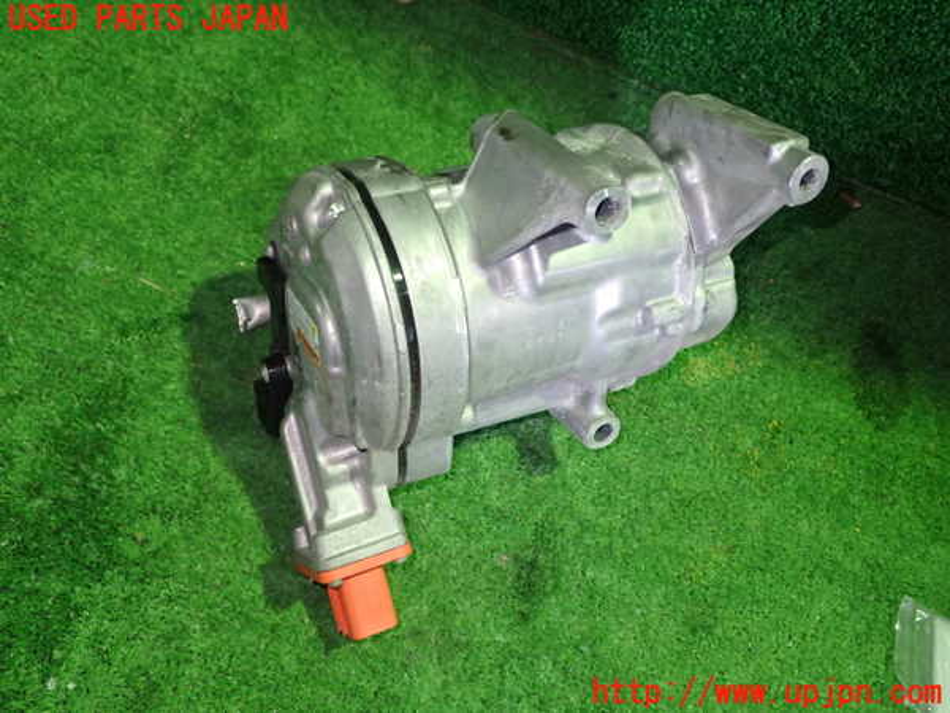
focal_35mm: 32
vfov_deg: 44.2
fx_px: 878
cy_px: 356
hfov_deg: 56.8
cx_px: 475
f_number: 2.4
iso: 500
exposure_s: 1/30
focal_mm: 5.79
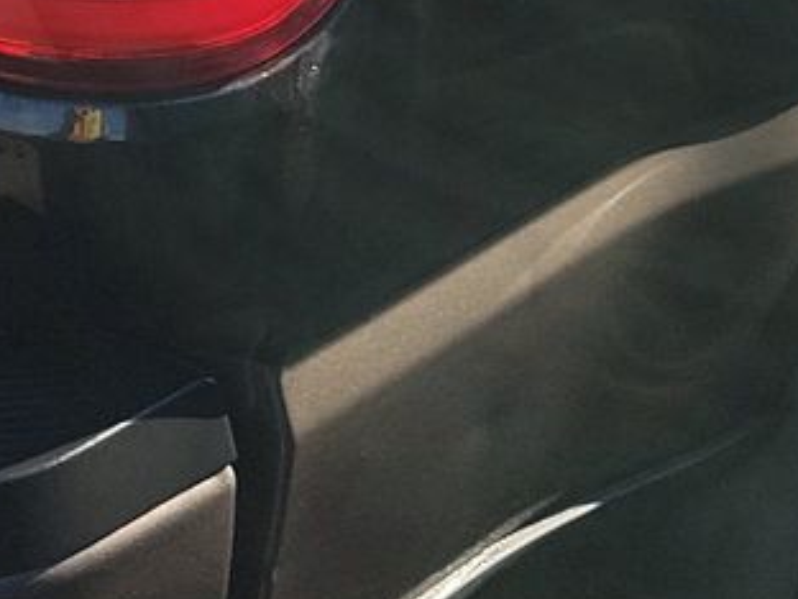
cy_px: -699
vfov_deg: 10.7
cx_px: 54
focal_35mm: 123
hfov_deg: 15.8
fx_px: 2836
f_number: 1.8
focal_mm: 6.7
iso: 50
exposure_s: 1/458
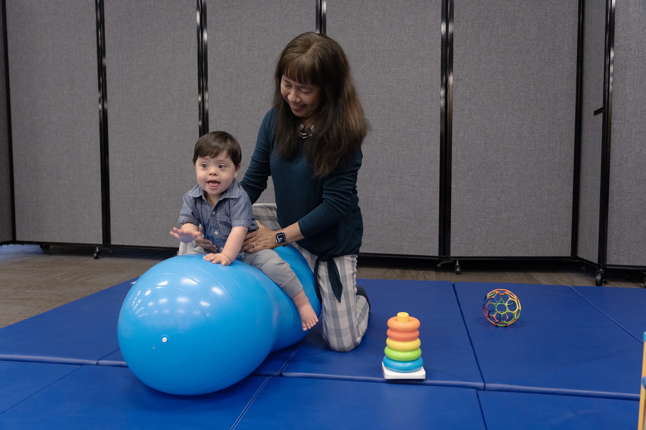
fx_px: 520
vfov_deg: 44.9
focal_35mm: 29
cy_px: 215
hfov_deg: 63.7
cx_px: 323
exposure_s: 1/125
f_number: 4
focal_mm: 29
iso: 1600
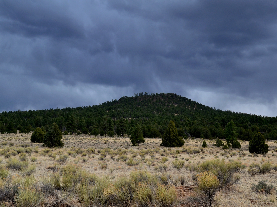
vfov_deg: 33.6
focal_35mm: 43
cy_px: 105
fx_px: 344
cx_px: 139
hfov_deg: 43.9
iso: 400
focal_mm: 26
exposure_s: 1/200
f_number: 10
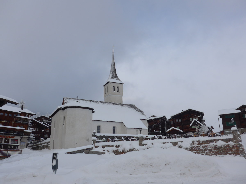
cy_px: 92
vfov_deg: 48.2
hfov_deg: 61.7
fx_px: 206
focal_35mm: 29
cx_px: 123
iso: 80
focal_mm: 6
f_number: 2.8
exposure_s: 1/1600
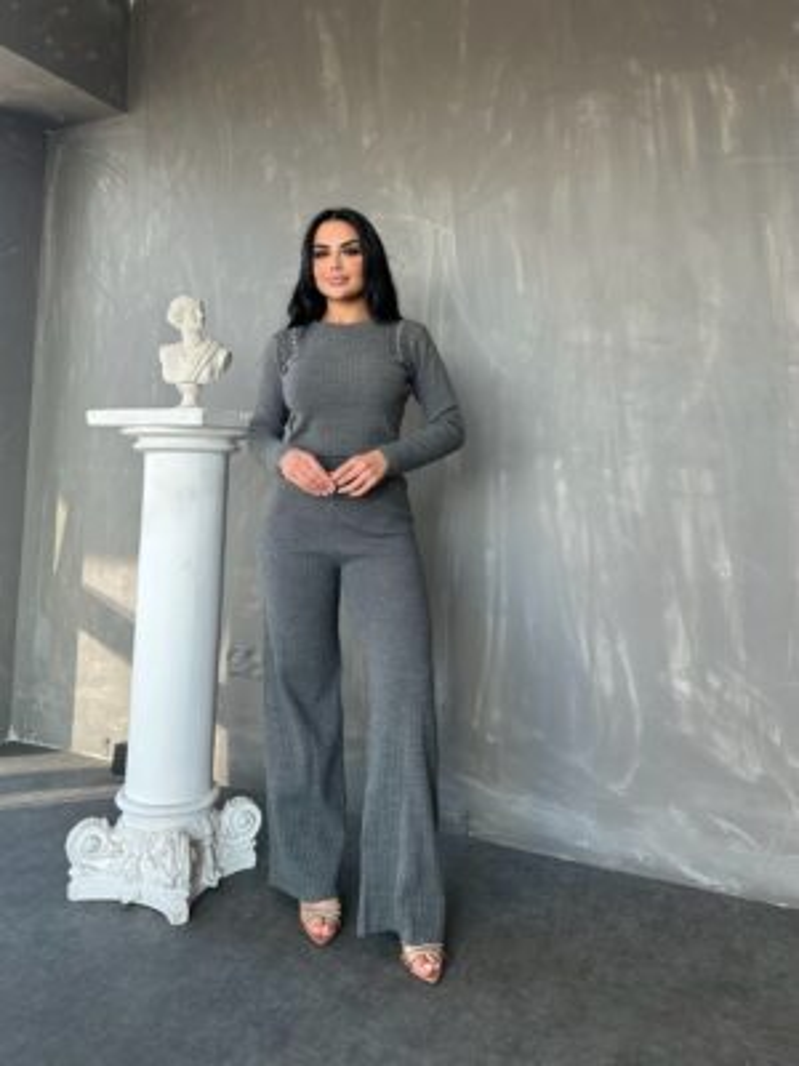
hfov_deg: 56.8
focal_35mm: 24
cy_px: 533
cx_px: 400
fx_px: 739
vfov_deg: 71.6
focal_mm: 6.86
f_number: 1.78
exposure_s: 1/127
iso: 64
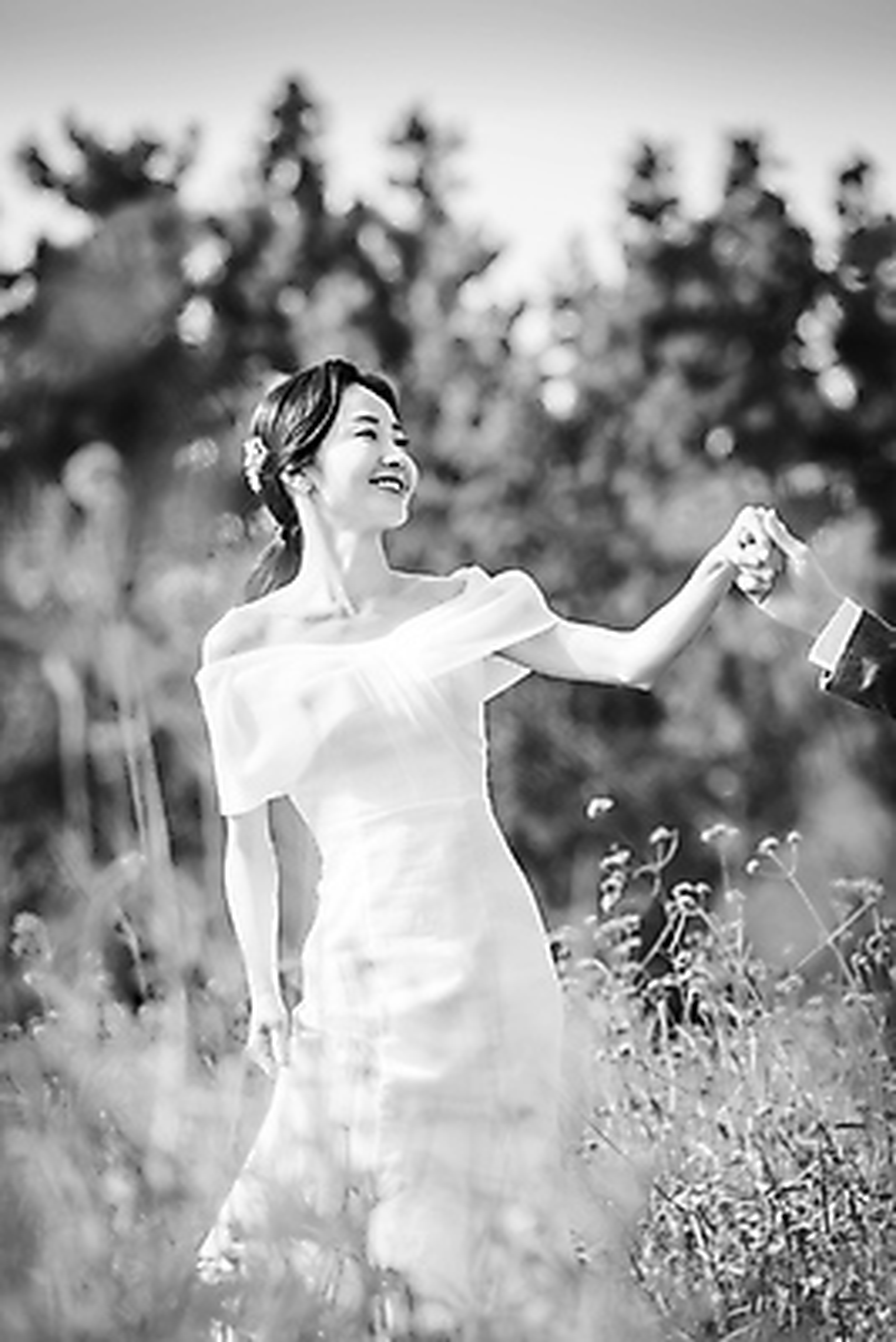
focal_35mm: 200
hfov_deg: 6.9
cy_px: 671
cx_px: 448
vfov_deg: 10.3
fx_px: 7460
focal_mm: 200
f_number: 4.5
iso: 400
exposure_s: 1/500
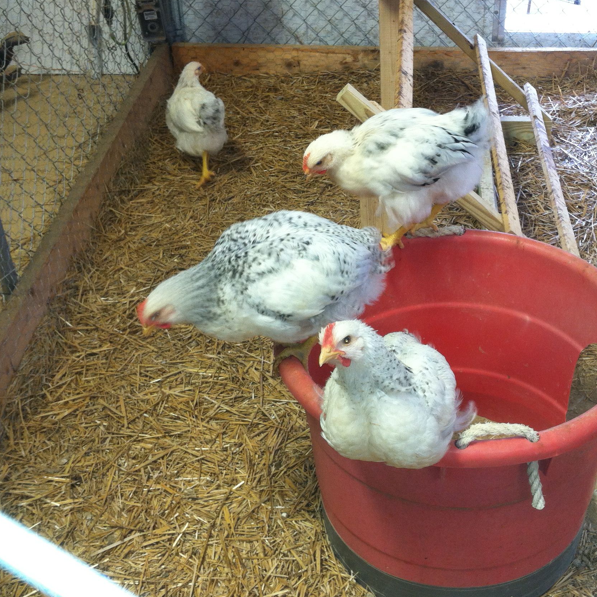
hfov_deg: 34.9
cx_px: 419
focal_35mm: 48
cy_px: 315
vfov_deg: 35.3
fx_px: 937
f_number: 2.8
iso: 80
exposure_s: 1/15
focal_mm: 3.85
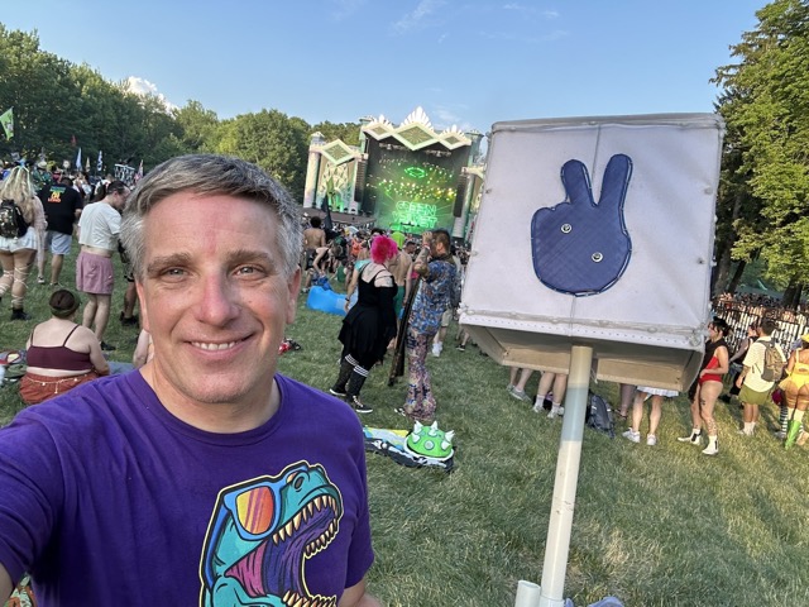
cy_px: 304
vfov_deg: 58.9
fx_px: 538
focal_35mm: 23
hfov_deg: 73.9
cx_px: 404
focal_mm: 2.69
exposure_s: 1/191
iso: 25
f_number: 1.9
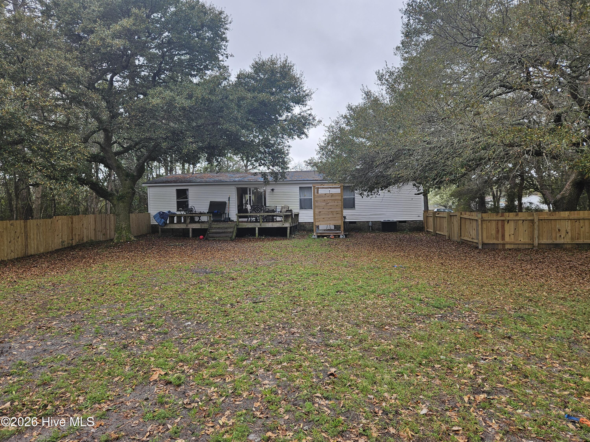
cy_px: 221
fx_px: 392
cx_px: 295
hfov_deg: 73.9
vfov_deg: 58.9
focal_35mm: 23
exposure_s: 1/180
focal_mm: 5.4
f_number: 1.8
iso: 25
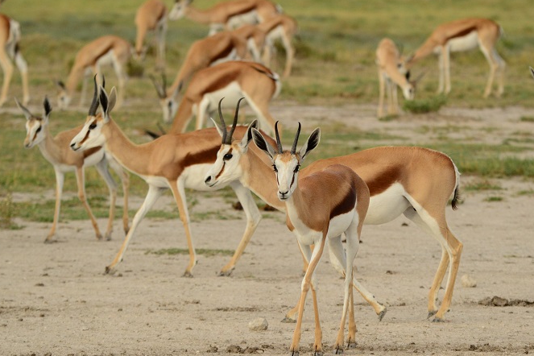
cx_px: 297
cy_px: 183
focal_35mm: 434
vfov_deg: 3.2
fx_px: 6437
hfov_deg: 4.8
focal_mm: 240
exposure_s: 1/1000
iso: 800
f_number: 6
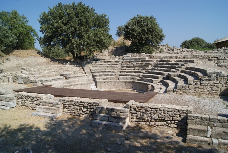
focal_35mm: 27
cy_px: 76
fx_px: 171
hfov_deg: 67.3
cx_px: 114
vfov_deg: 48.1
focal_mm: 18
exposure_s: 1/200
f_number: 10
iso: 100
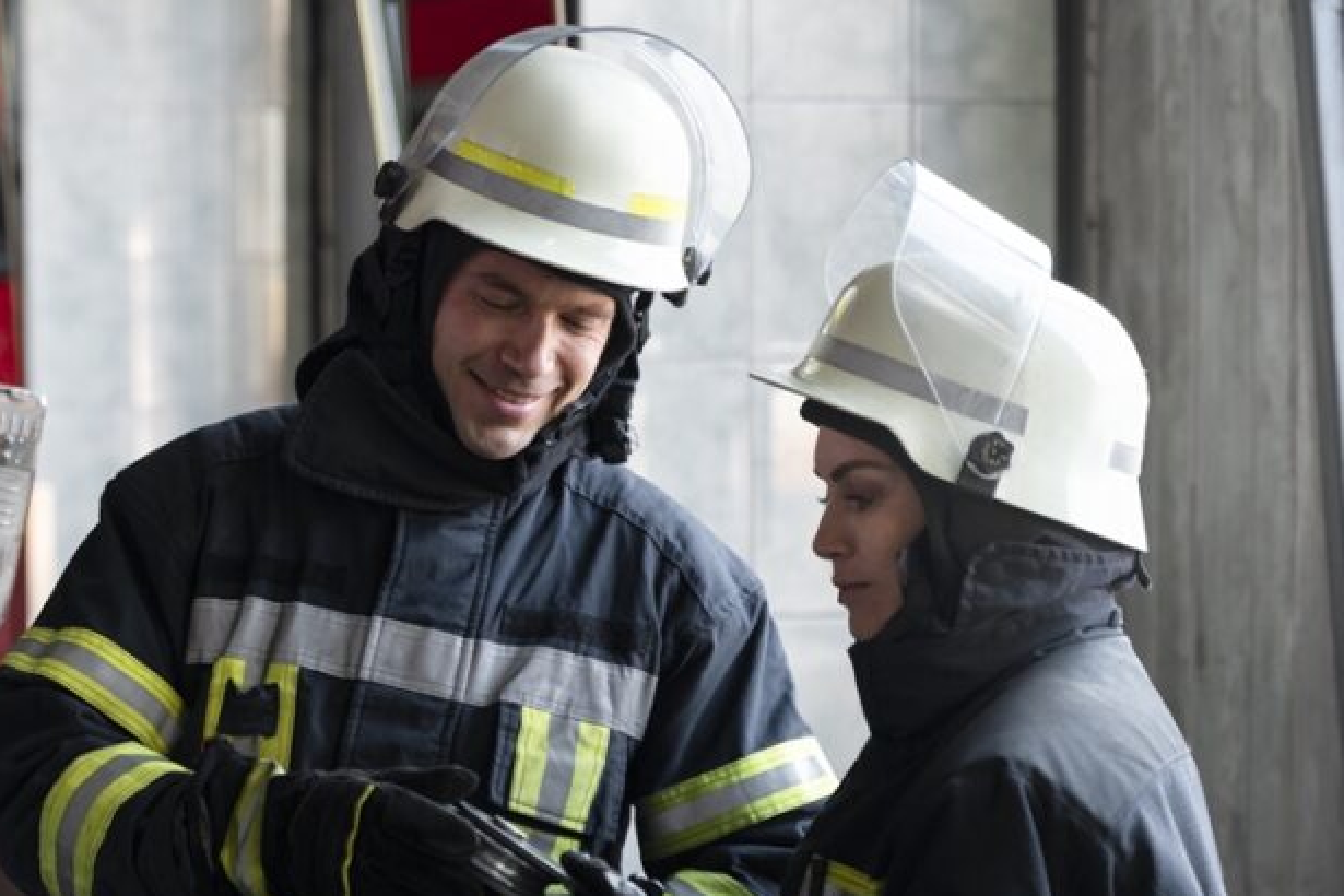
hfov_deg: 17.3
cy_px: 726
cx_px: 378
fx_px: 4405
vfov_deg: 11.6
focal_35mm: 118
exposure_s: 1/250
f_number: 2.8
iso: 500
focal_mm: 68
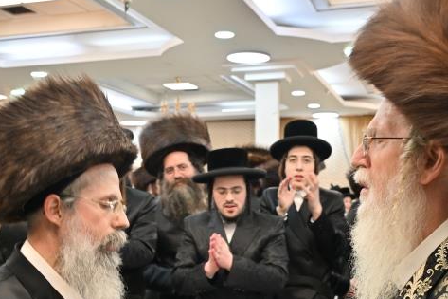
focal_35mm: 52
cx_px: 237
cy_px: 271
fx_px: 647
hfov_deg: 38.2
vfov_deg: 25.2
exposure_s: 1/160
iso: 500
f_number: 4
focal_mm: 24
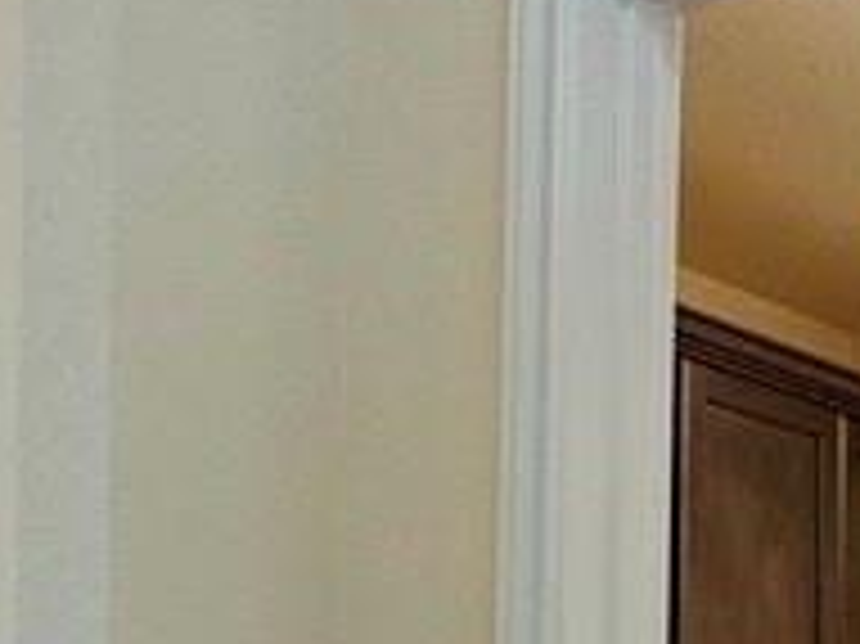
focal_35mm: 75
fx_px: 1862
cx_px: 563
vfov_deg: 17.7
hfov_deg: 25.9
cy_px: 941
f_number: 2.2
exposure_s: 1/120
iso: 160
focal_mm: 2.22
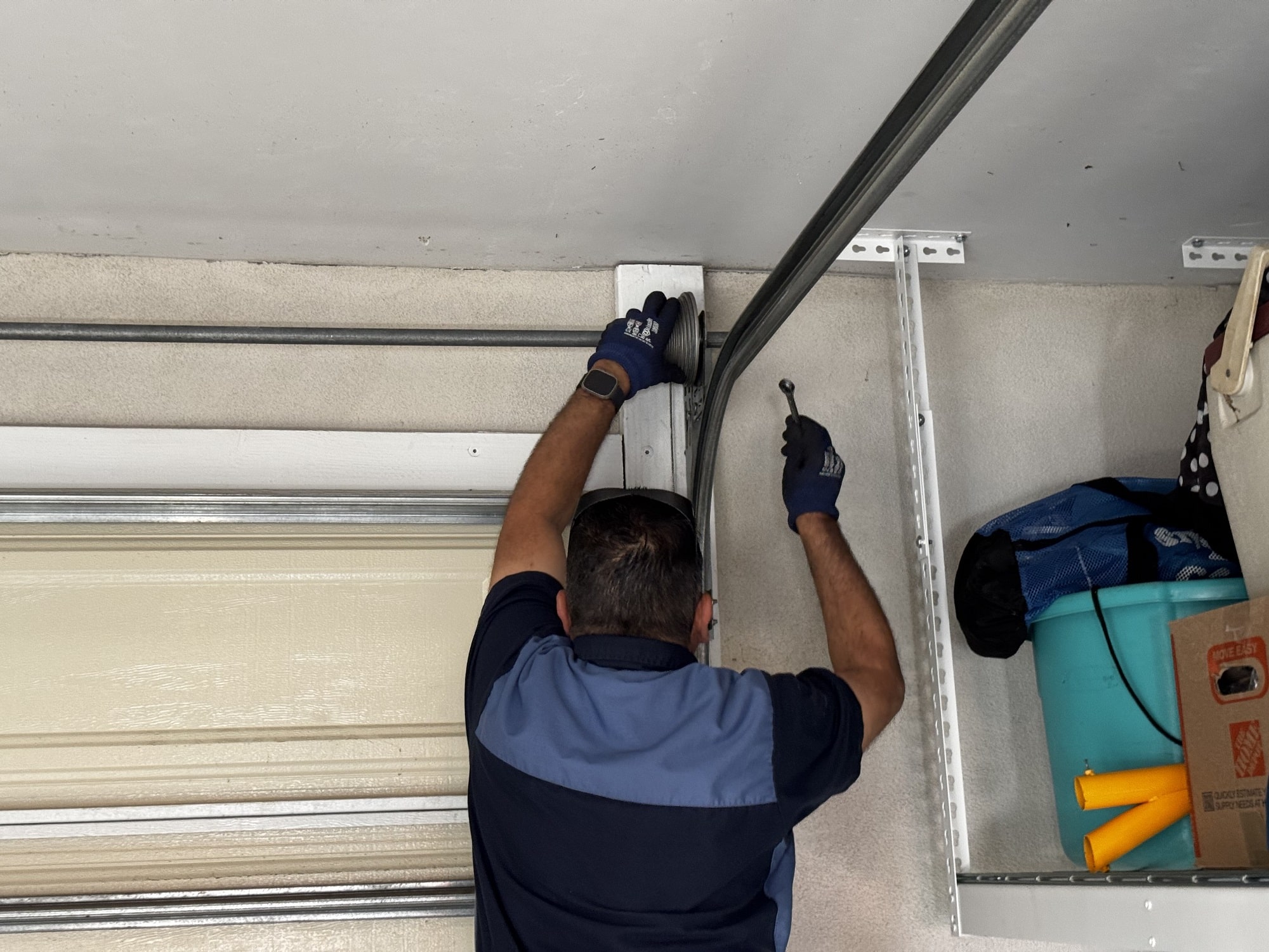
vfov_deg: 30.3
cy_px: 476
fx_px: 1760
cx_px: 634
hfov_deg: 39.7
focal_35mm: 48
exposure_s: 1/60
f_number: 1.78
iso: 250
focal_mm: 6.76
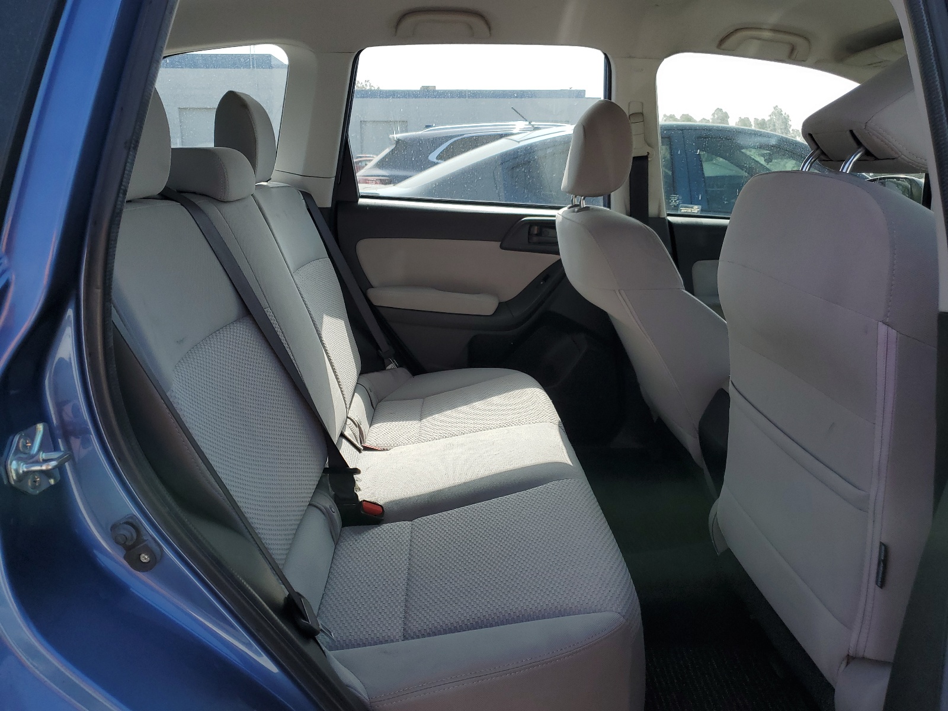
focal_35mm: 26
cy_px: 356
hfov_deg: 67.3
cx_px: 474
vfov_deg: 53.1
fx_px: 712
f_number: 1.5
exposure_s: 1/1667
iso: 50
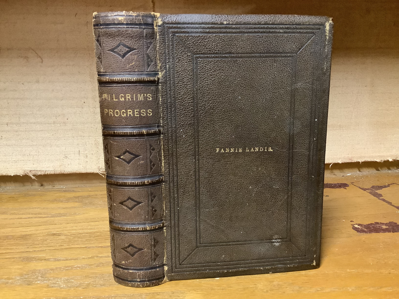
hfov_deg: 58.4
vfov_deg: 45.4
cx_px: 200
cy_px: 150
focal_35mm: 31
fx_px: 357
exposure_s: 1/30
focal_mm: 3.3
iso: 640
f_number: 2.4
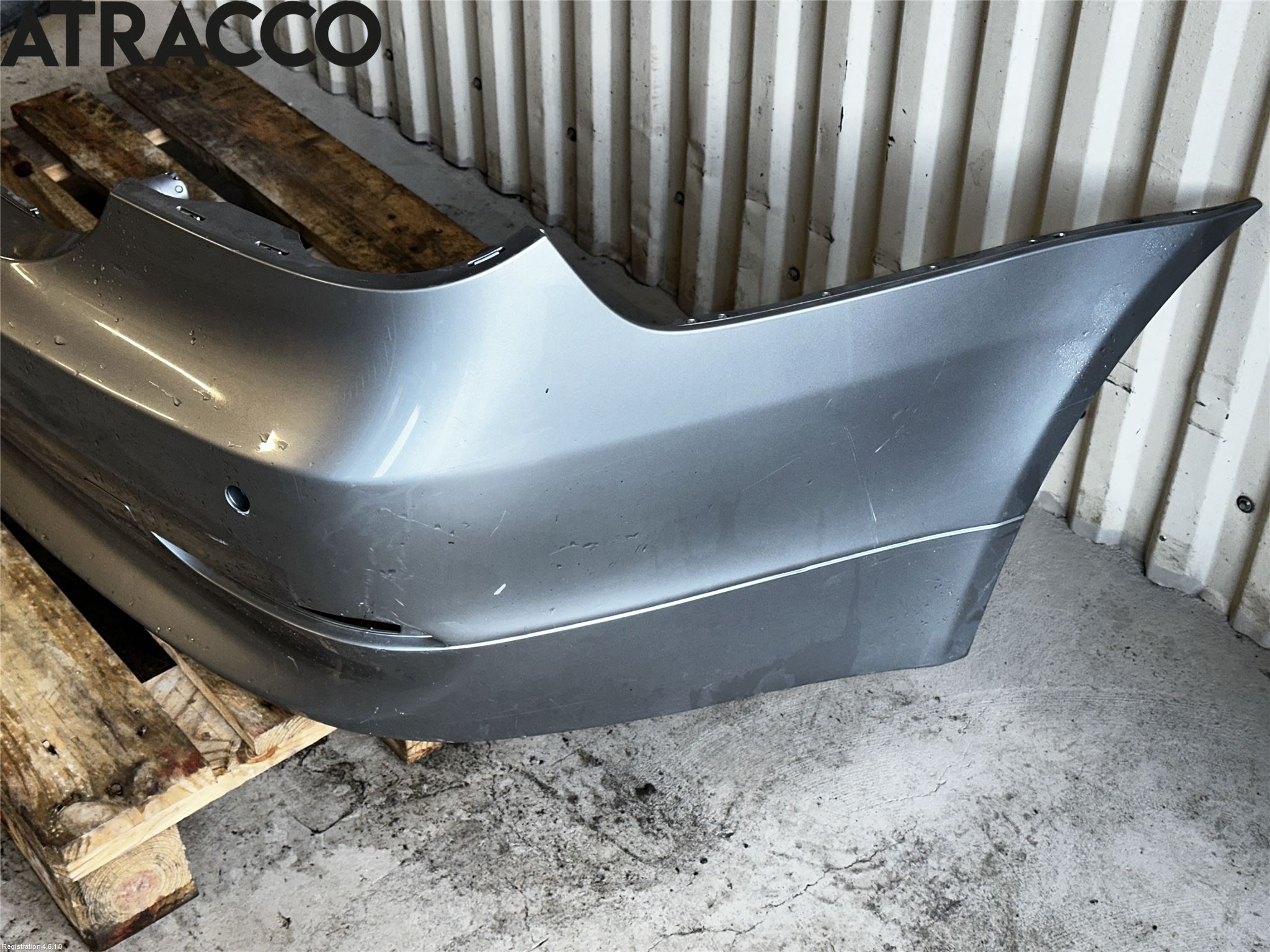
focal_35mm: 48
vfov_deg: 30.3
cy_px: 476
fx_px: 1761
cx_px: 635
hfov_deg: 39.7
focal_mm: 6.86
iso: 40
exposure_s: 1/49
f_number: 1.78
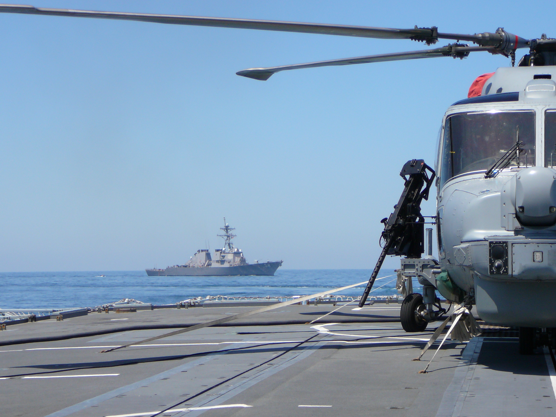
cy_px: 208
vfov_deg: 14.1
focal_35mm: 105
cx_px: 278
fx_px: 1687
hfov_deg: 18.7
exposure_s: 1/800
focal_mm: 15.6
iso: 80
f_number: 3.9
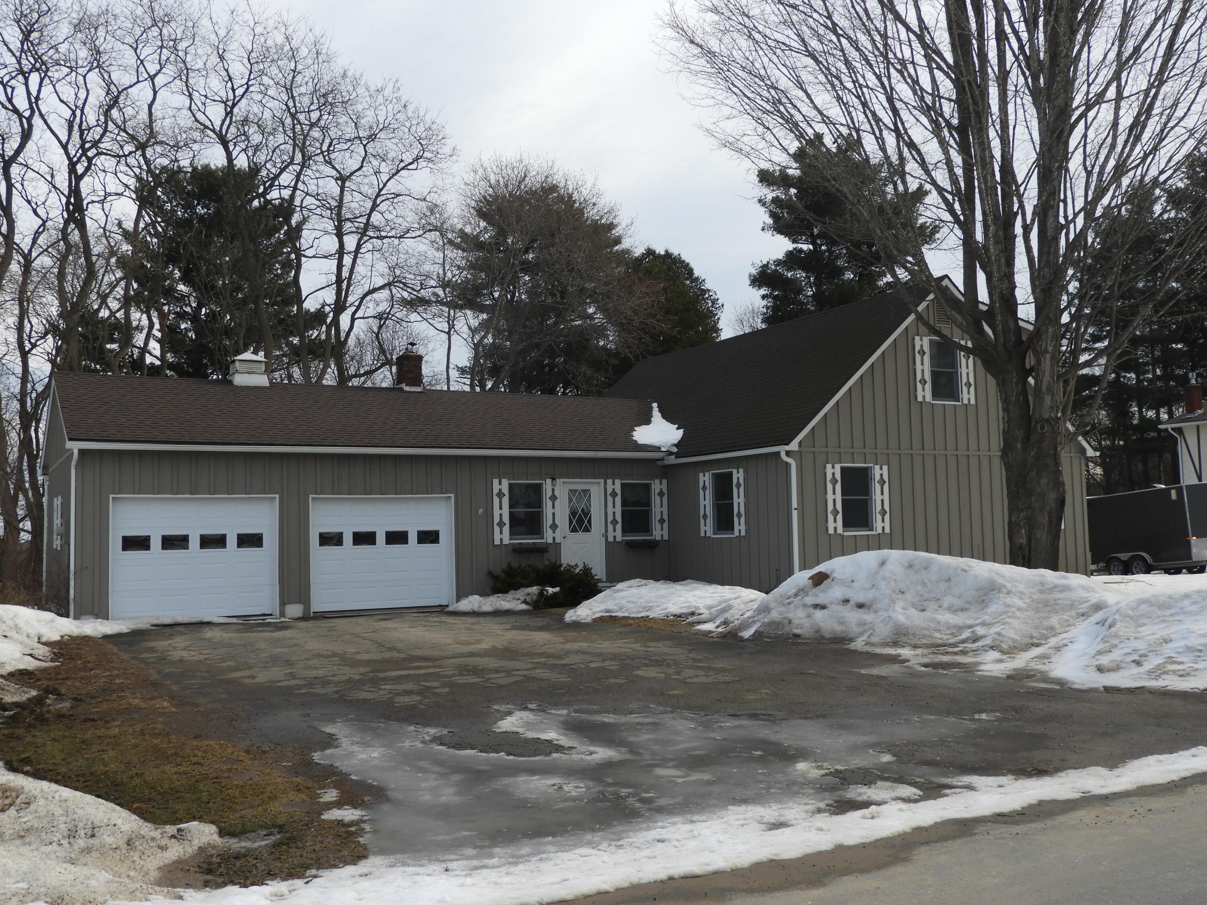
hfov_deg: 55.4
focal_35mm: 33
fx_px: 1151
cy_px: 452
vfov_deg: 42.9
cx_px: 604
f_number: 3.6
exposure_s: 1/800
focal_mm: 5.9
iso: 100
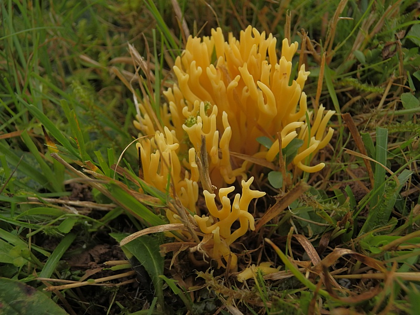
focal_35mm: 37
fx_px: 449
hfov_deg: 50.1
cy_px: 158
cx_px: 210
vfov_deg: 38.7
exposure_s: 1/320
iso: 80
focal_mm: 6.7
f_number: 3.9
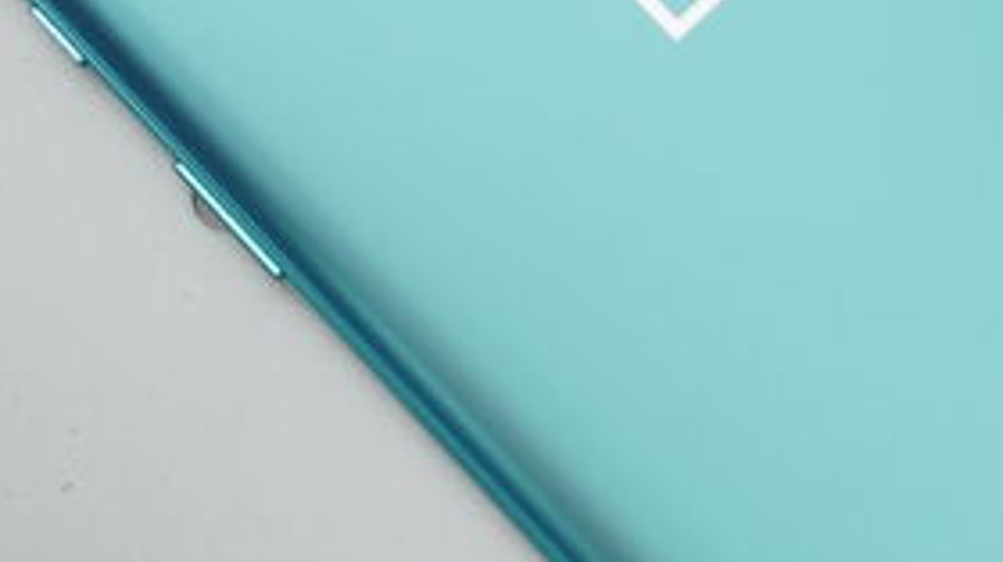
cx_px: 799
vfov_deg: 5.5
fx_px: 5767
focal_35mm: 217
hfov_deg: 9.9
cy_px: -215
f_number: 4.5
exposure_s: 1/320
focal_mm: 70
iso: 100
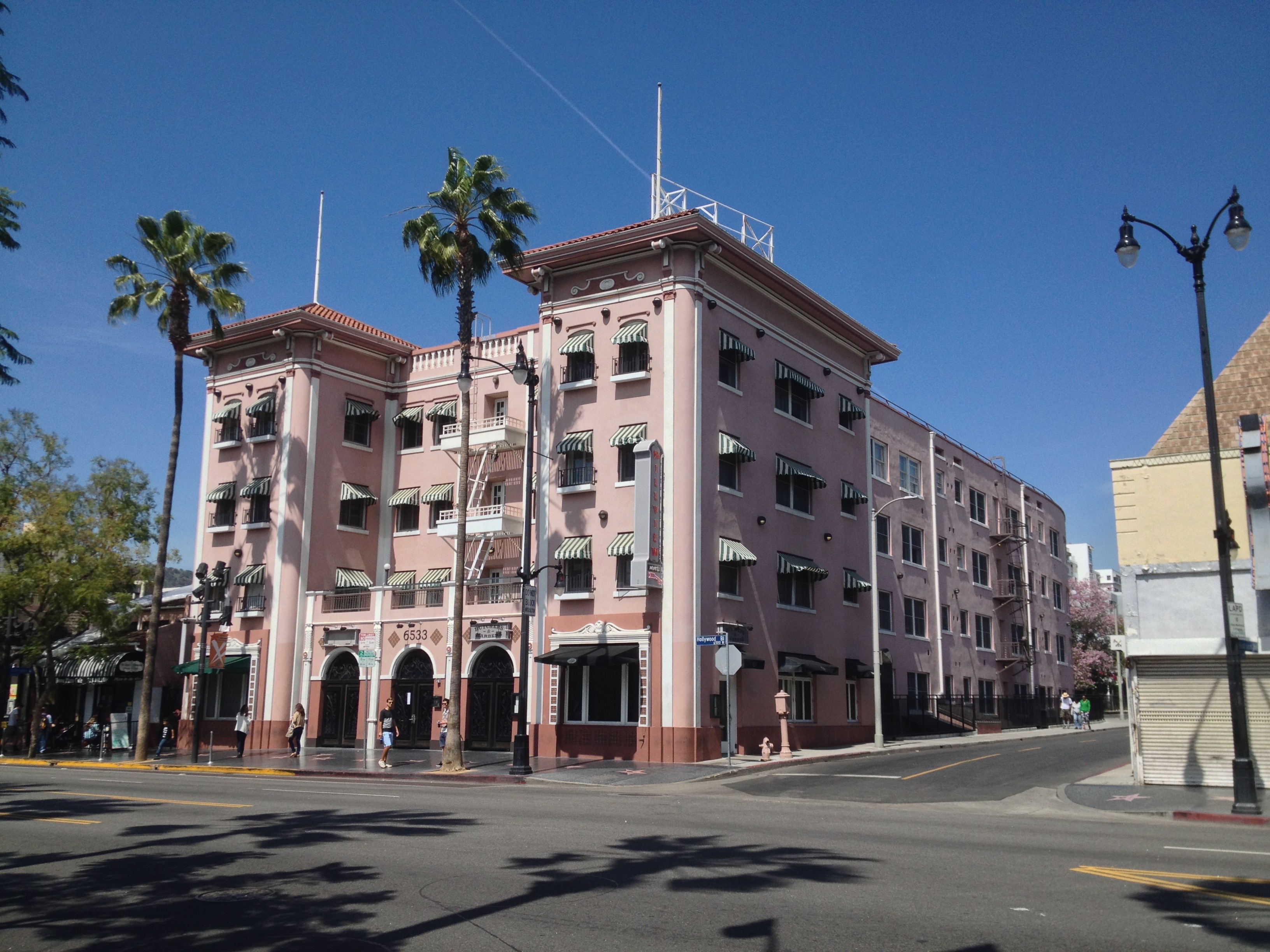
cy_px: 476
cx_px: 635
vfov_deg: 40.7
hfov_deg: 52.6
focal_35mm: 35
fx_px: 1284
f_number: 2.4
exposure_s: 1/1972
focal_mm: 4.28
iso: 50
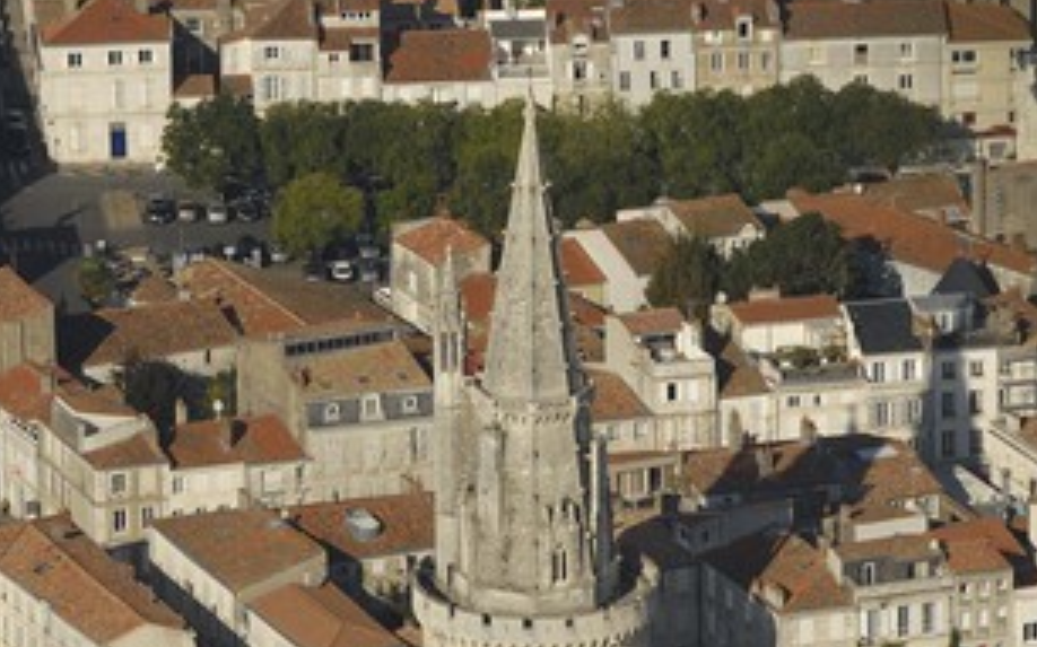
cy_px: 440
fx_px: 7713
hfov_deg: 7.7
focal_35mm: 273
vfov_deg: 4.8
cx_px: 413
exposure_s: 1/1000
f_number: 5
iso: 100
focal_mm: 130
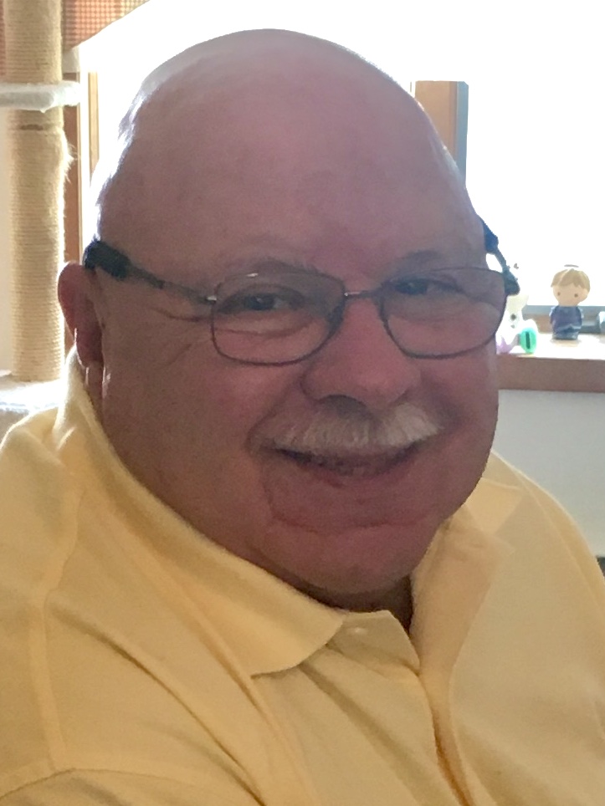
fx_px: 676
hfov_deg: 48.2
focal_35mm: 29
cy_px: 403
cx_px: 302
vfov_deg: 61.7
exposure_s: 1/30
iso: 40
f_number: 2.2
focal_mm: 4.15
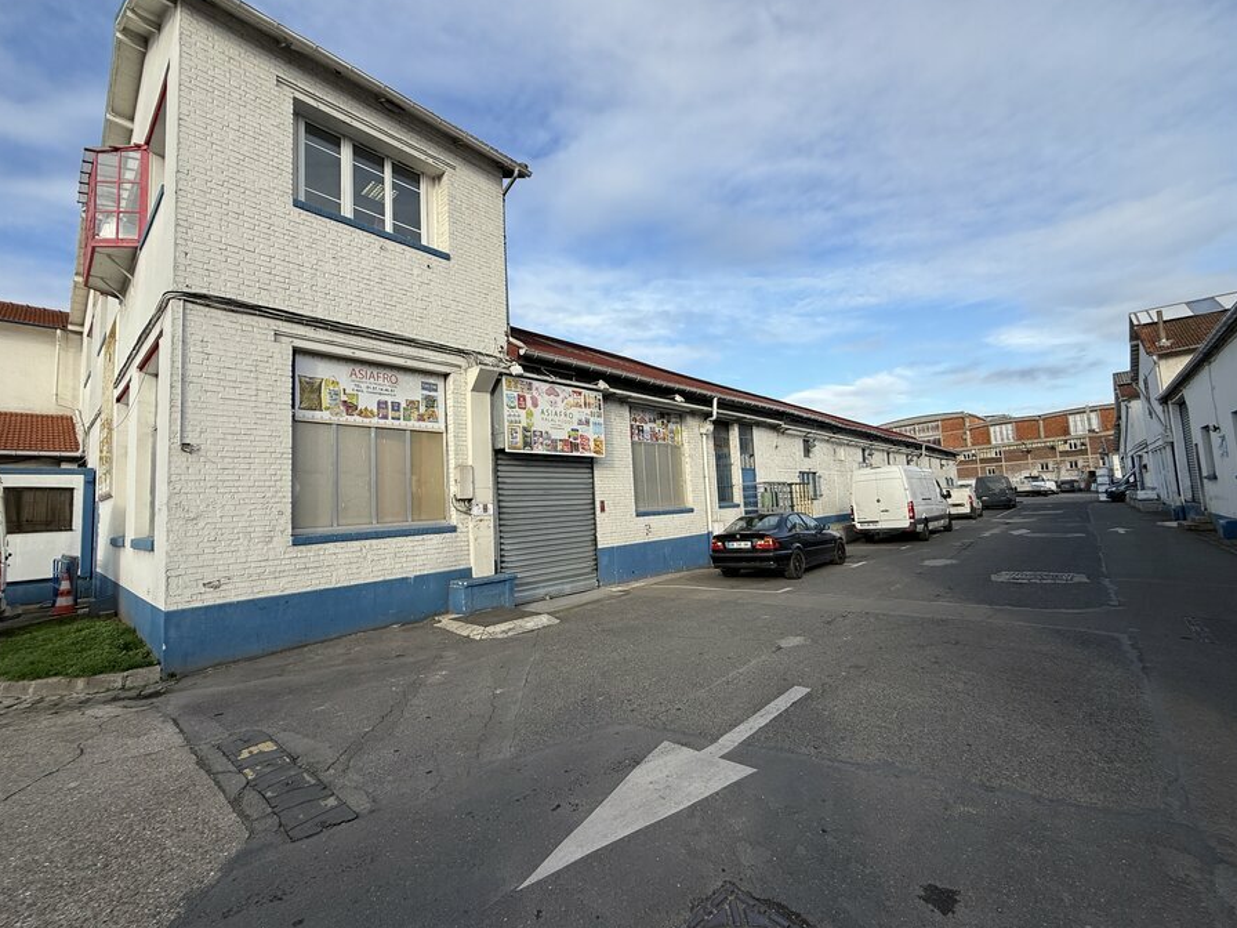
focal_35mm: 15
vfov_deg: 81.7
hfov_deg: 98.2
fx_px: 536
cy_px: 456
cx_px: 610
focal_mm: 2.22
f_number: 2.2
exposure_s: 1/1339
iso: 50
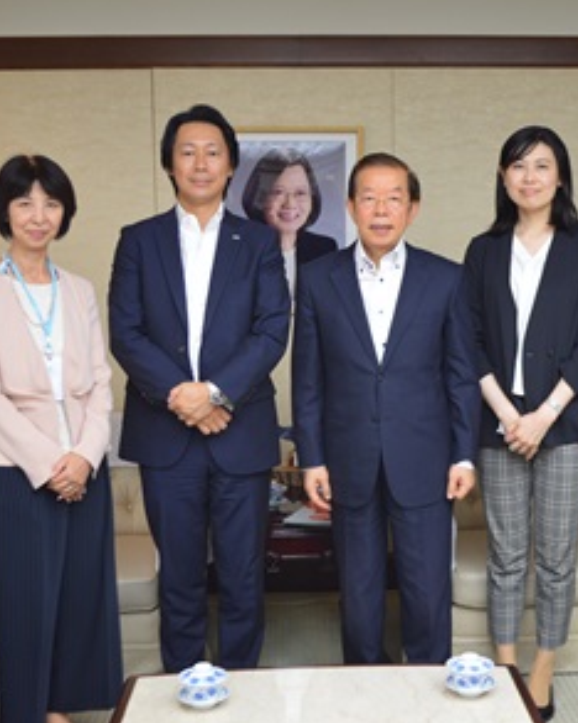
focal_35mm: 52
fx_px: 1113
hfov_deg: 29.0
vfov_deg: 36.0
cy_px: 358
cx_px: 372
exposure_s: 1/30
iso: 400
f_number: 4
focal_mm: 24
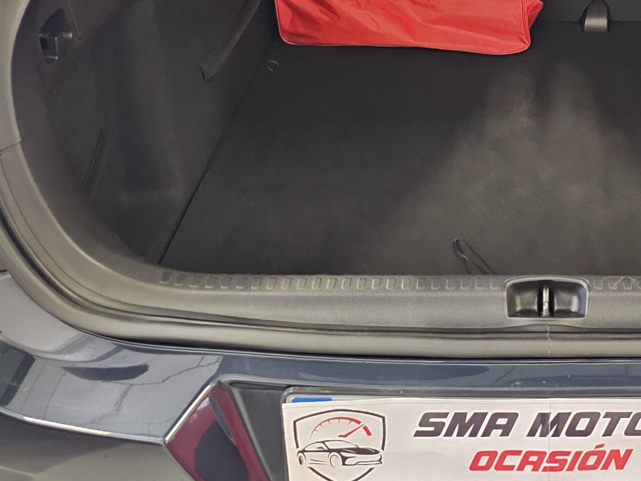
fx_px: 833
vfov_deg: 31.1
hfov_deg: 39.6
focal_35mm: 45
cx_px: 555
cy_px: 73
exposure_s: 1/17.2
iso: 1250
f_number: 1.7
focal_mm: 6.3
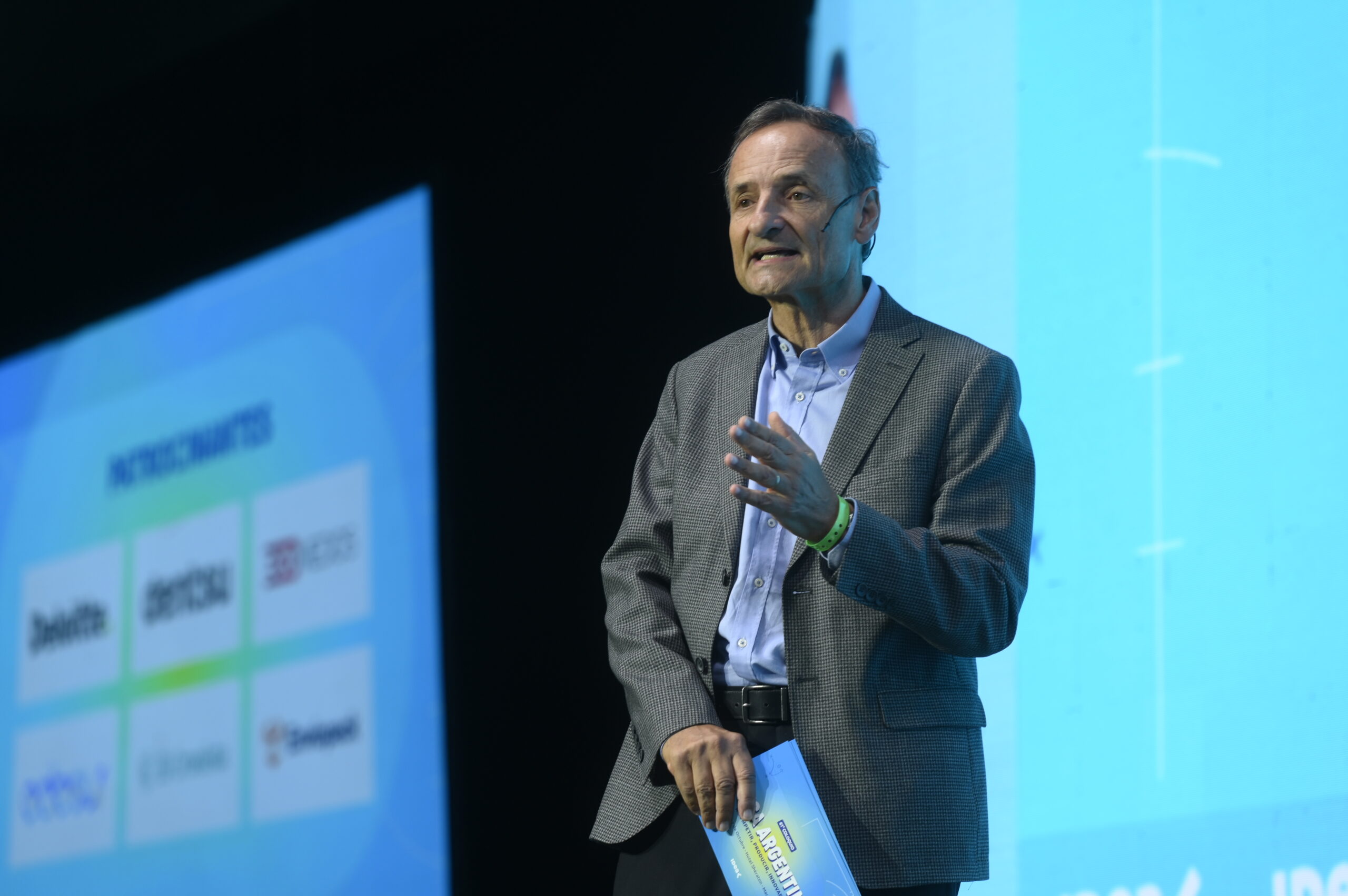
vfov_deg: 8.3
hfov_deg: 12.5
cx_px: 674
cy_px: 448
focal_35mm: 165
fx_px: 6174
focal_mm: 165
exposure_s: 1/80
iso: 400
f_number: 4.5
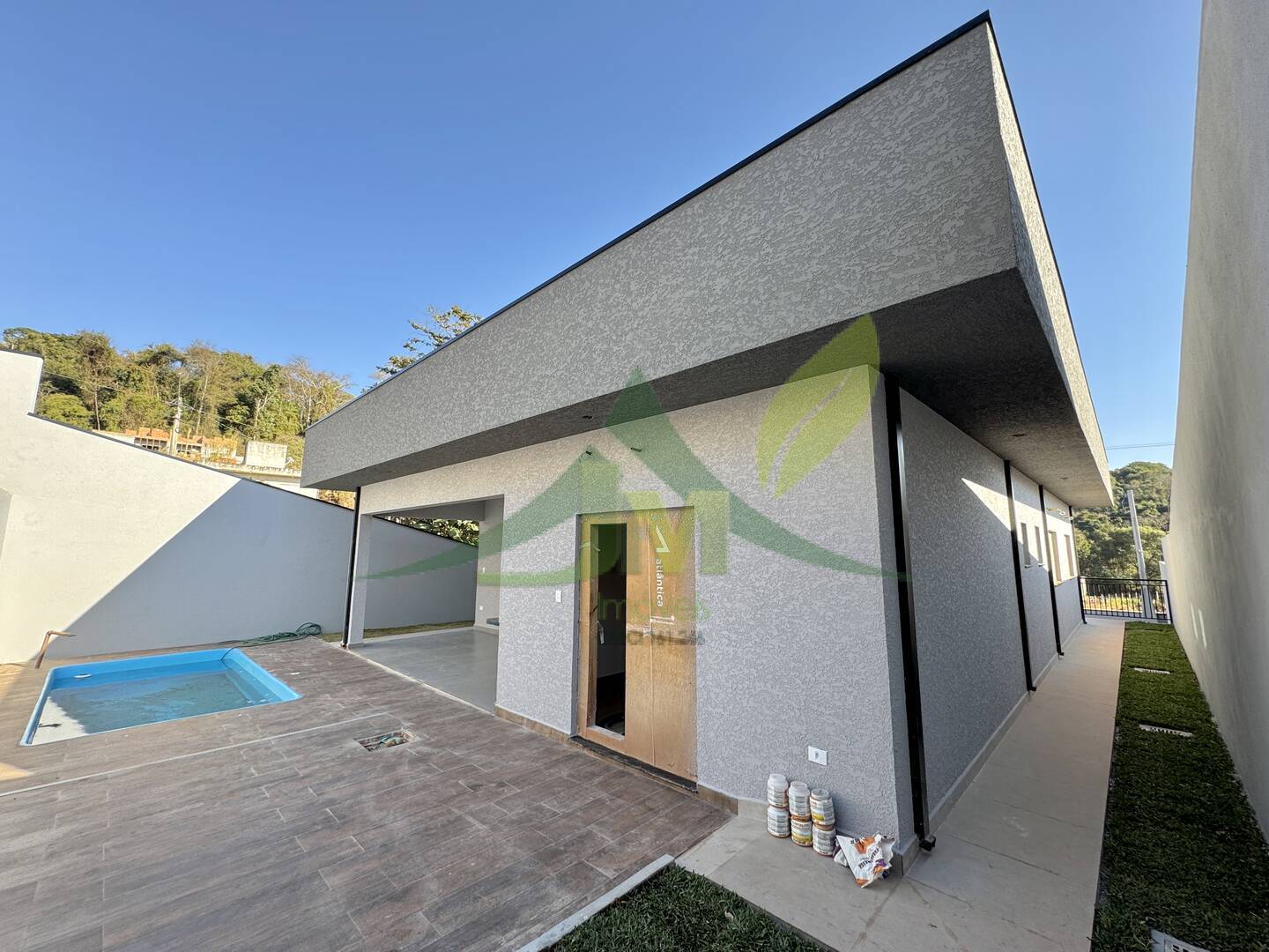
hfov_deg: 102.1
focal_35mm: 14
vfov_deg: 85.7
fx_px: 513
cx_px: 634
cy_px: 476
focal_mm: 2.22
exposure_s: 1/253
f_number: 2.2
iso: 40
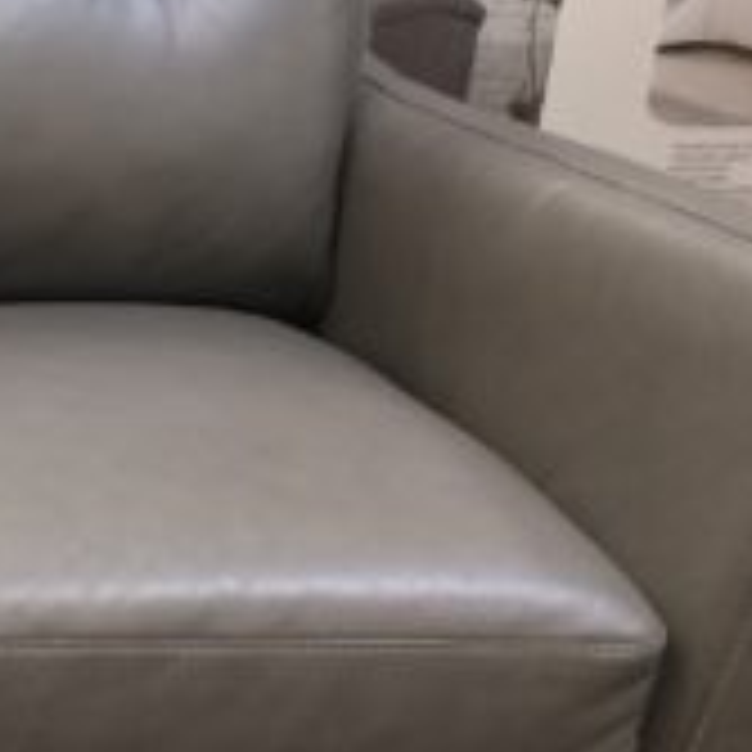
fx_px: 2900
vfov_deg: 14.8
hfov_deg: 12.8
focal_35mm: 118
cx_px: -775
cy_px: 428
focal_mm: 4.15
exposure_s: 1/33
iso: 100
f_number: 2.2
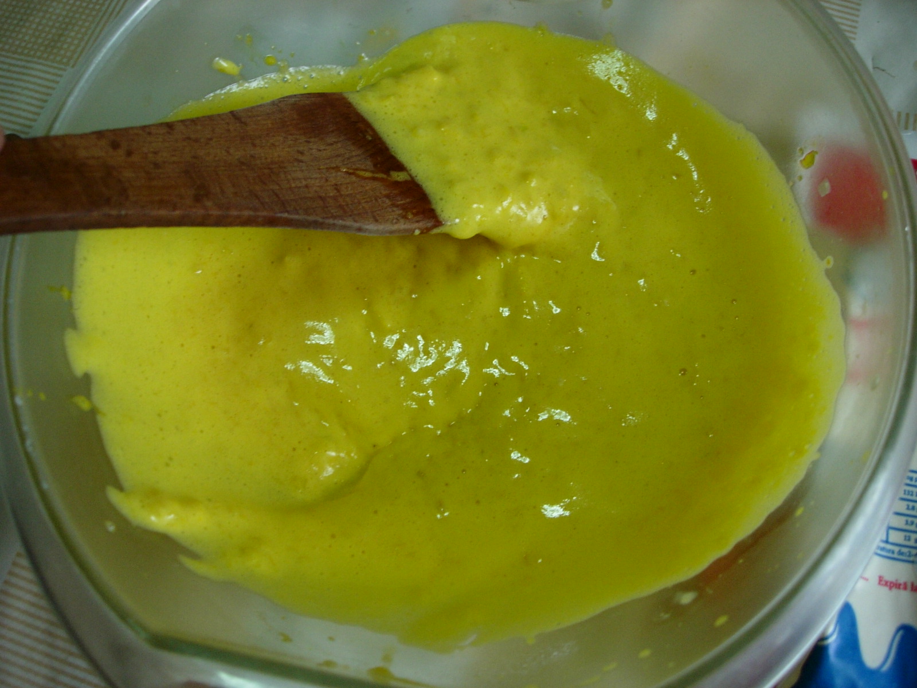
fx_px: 1007
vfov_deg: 37.7
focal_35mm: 38
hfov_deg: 49.0
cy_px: 344
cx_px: 458
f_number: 2.8
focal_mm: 7.8
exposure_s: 1/32
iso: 154
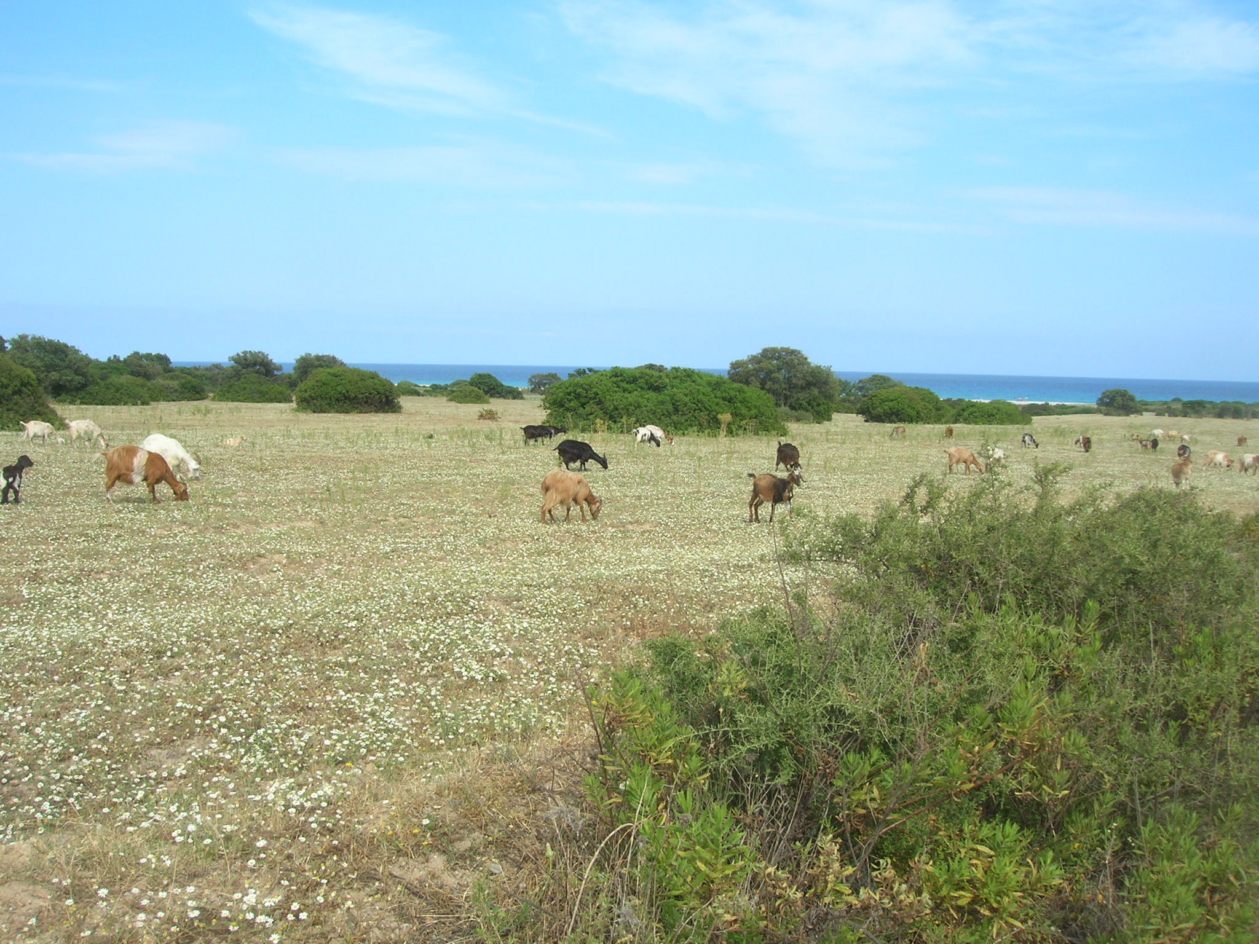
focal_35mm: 34
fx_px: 1237
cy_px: 472
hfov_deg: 54.0
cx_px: 630
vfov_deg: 41.8
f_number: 4.9
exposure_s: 1/237
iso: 50
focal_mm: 5.7
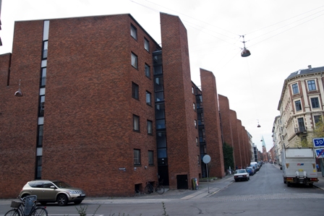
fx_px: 252
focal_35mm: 28
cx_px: 162
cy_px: 108
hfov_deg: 65.5
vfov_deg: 46.4
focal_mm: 28
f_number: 8
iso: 100
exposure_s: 1/15
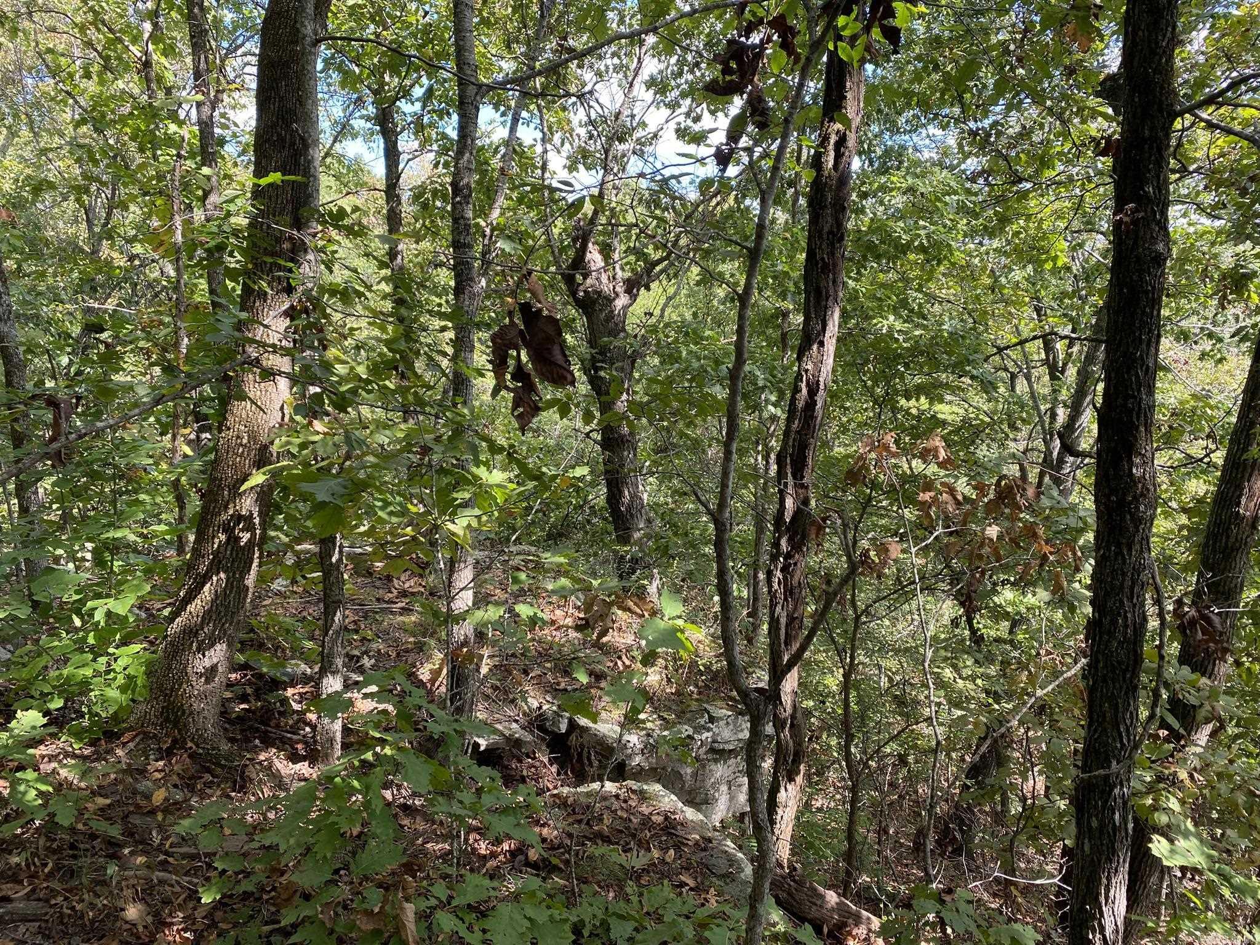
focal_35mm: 26
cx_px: 630
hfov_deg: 67.3
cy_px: 472
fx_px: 946
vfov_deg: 53.1
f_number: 1.8
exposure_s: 1/175
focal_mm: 4.25
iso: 32
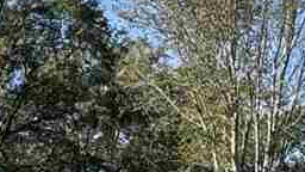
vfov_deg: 9.3
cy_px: 354
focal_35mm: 122
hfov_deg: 17.1
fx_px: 987
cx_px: -13
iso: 50
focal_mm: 2.22
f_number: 2.2
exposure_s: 1/669
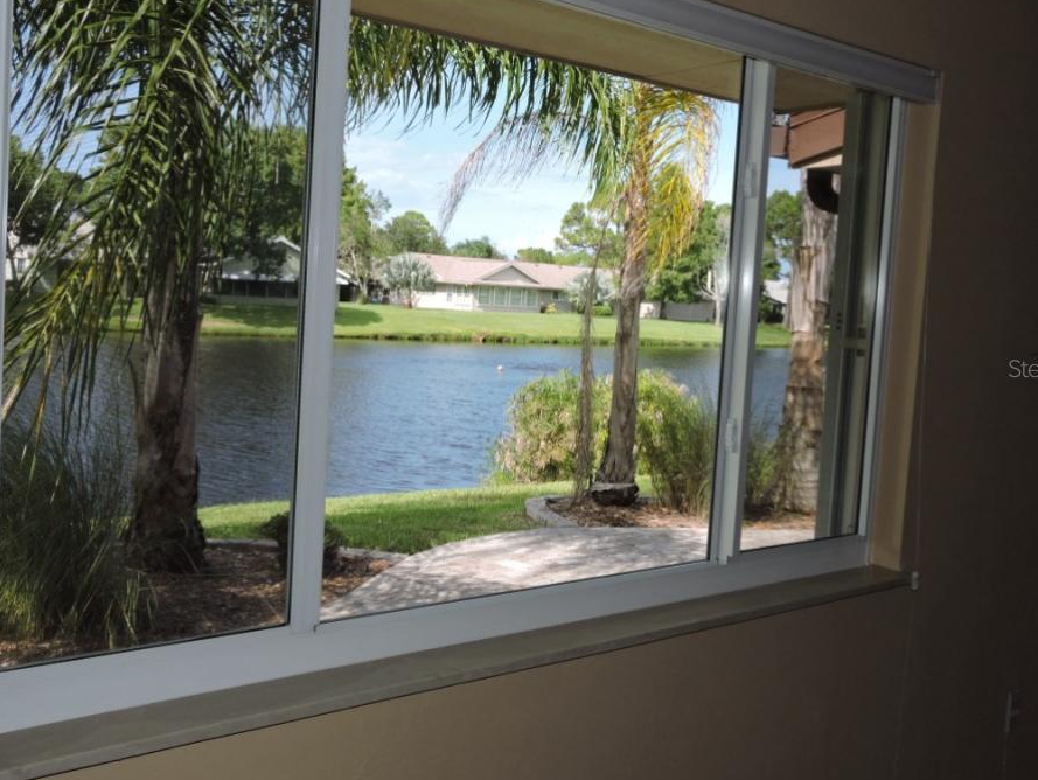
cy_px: 368
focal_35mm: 38
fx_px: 1140
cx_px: 521
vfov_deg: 37.8
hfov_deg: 48.9
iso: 100
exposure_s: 1/500
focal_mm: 5.9
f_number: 3.6
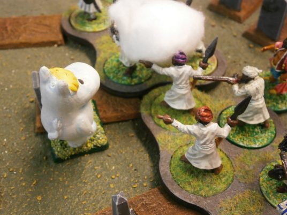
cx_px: 144
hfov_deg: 40.4
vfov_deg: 30.9
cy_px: 108
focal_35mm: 47
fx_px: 390
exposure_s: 1/20
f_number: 3.4
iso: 200
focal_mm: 8.3
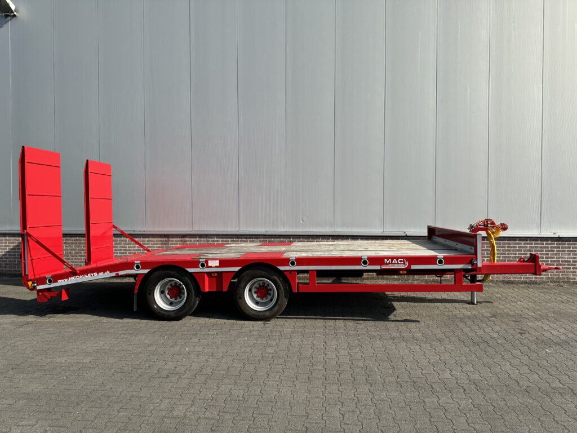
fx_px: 400
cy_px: 216
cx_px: 288
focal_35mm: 24
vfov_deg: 56.8
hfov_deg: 71.6
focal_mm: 6.76
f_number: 1.78
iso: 80
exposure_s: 1/2710
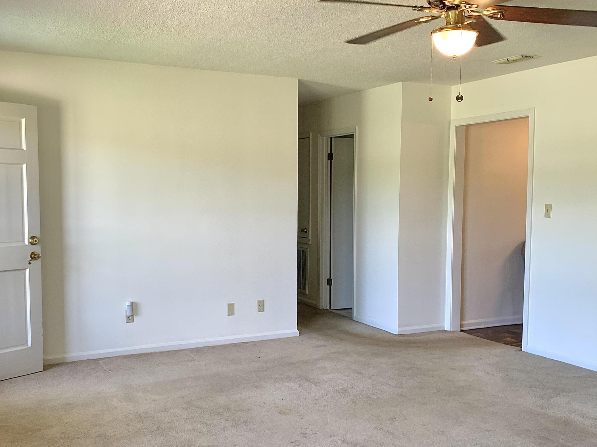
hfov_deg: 49.0
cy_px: 262
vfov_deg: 37.6
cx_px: 305
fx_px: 655
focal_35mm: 38
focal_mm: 4.25
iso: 50
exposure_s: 1/60
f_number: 1.8
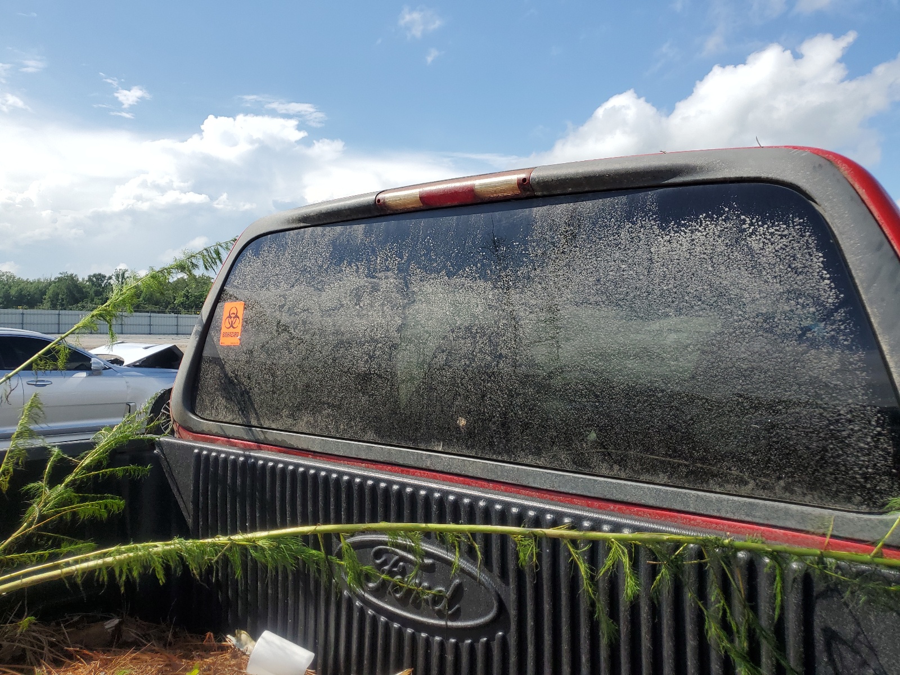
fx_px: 676
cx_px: 450
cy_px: 338
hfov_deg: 67.3
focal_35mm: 26
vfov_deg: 53.1
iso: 50
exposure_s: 1/3333
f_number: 1.5
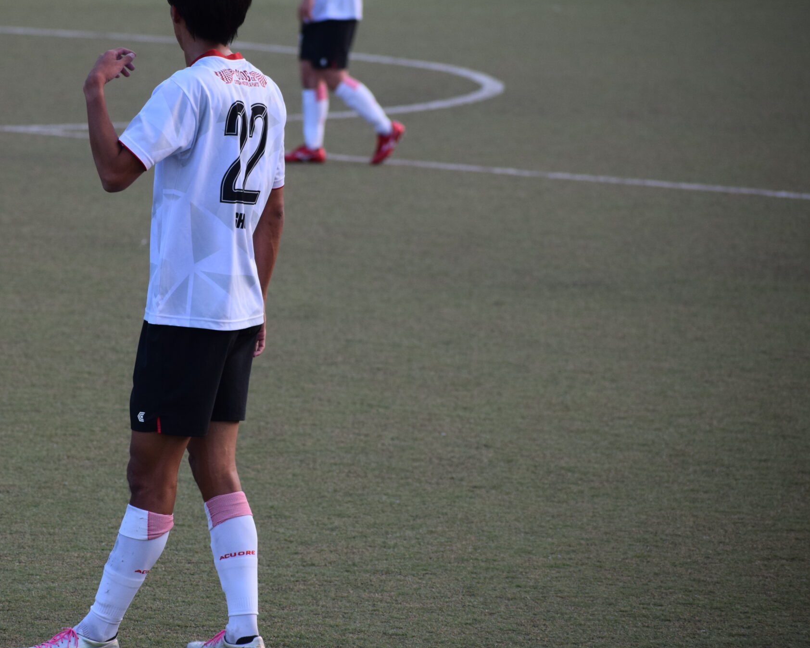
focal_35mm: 332
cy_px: 276
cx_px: 200
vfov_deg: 4.7
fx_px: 7952
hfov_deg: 5.8
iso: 640
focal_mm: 155
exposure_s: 1/1000
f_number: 5
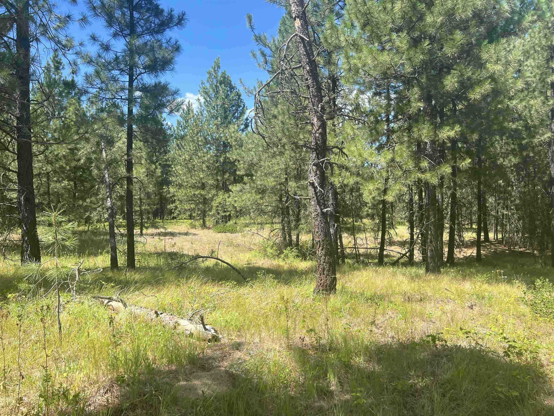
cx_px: 277
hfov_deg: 67.3
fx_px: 416
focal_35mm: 26
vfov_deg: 53.1
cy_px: 208
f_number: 1.5
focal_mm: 5.7
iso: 50
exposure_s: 1/1511
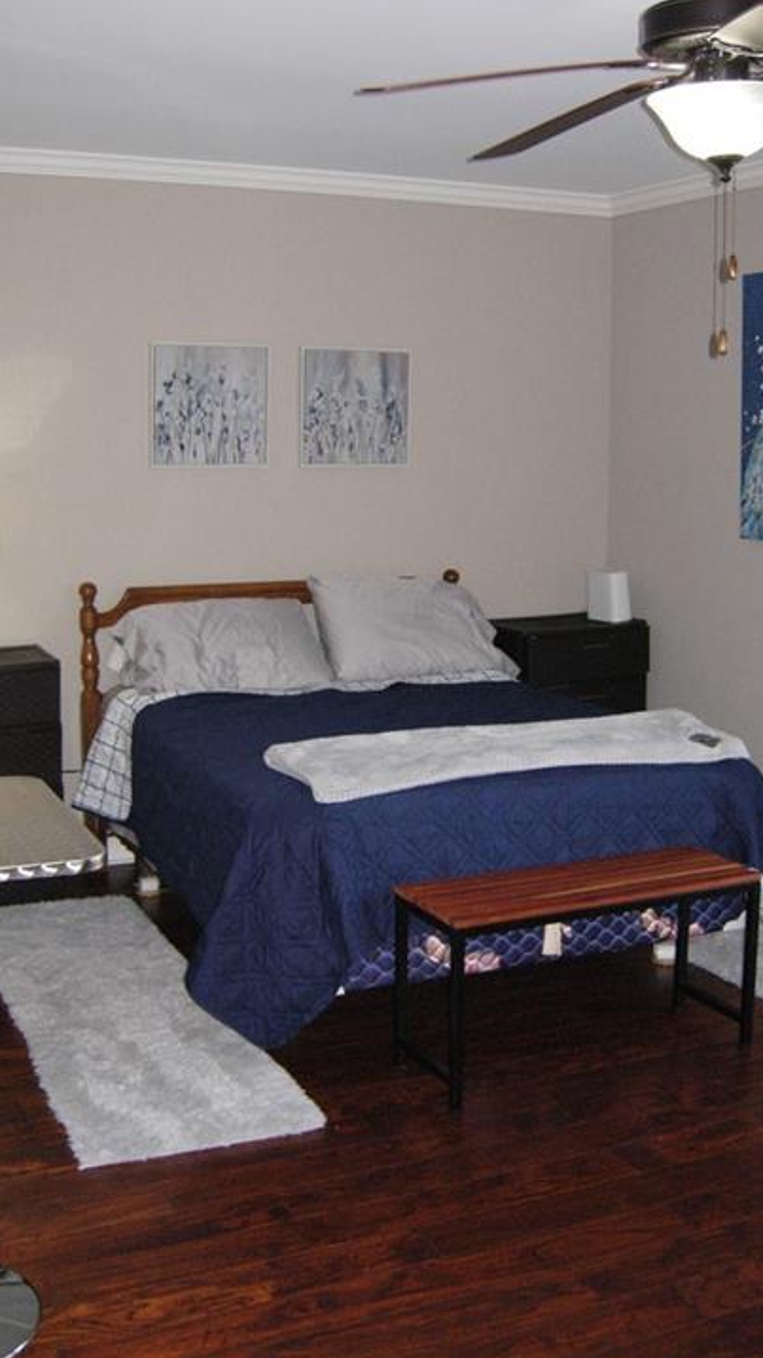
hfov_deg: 28.3
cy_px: 650
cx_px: 420
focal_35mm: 42
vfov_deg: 48.4
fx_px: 1512
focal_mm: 7.5
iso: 200
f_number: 2.7
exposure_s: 1/128
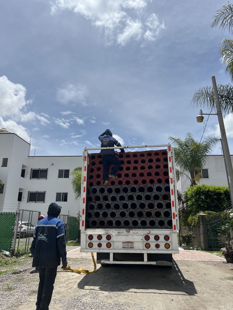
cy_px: 155
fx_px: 233
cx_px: 116
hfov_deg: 53.1
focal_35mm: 26
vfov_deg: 67.3
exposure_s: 1/7463
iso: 50
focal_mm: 5.7
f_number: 1.5
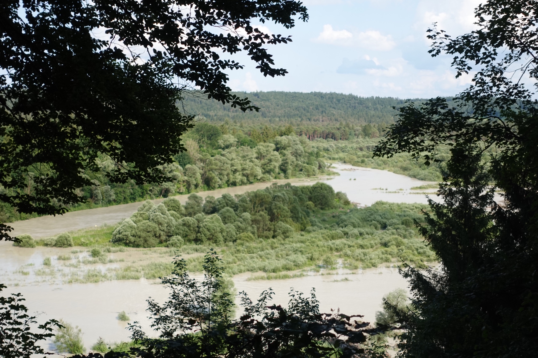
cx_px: 269
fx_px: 777
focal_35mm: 52
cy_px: 179
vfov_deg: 26.0
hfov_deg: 38.2
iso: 125
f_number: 2.8
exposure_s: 1/125
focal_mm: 19.57
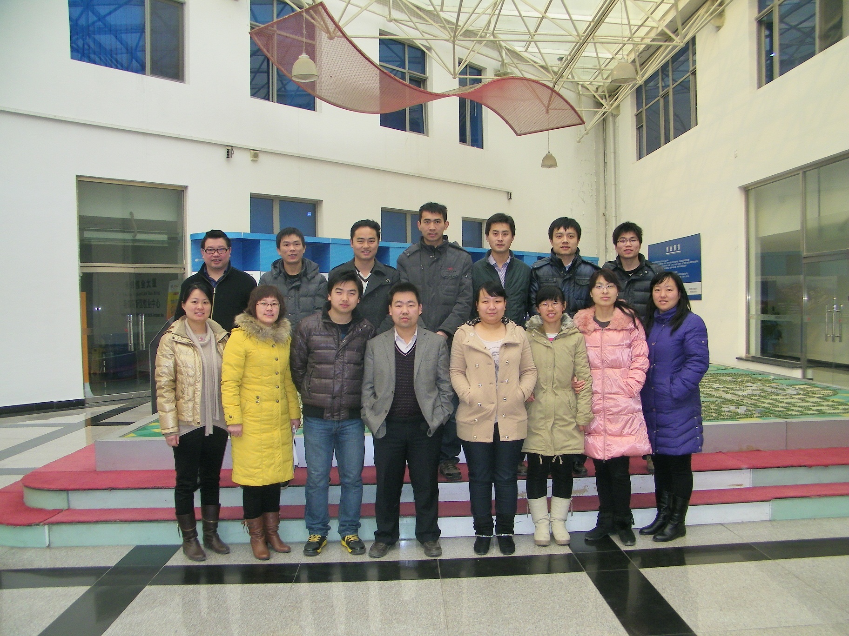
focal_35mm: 28
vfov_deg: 49.7
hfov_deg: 63.4
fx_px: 687
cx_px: 424
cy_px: 318
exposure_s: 1/80
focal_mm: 5
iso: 80
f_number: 3.5
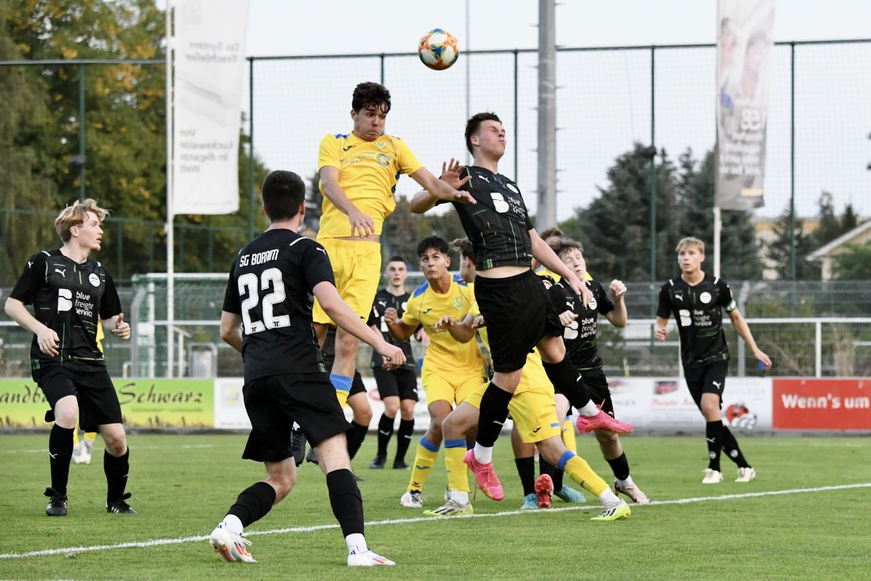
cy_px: 290
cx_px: 436
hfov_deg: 16.4
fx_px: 3024
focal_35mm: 125
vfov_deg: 11.0
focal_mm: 125
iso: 8000
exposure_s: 1/1600
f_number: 4.8
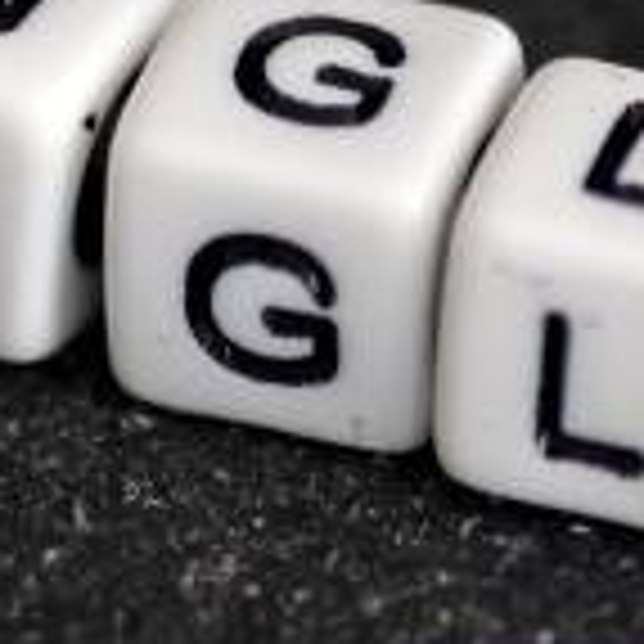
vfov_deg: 2.5
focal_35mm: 696
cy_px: -673
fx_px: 14650
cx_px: -482
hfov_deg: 2.5
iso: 100
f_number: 6.3
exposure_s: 1/8
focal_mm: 90
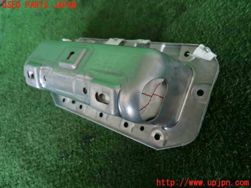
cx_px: 126
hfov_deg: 69.4
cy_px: 94
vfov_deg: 54.9
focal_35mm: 25
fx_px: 181
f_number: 2
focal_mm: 4.5
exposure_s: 1/100
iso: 100
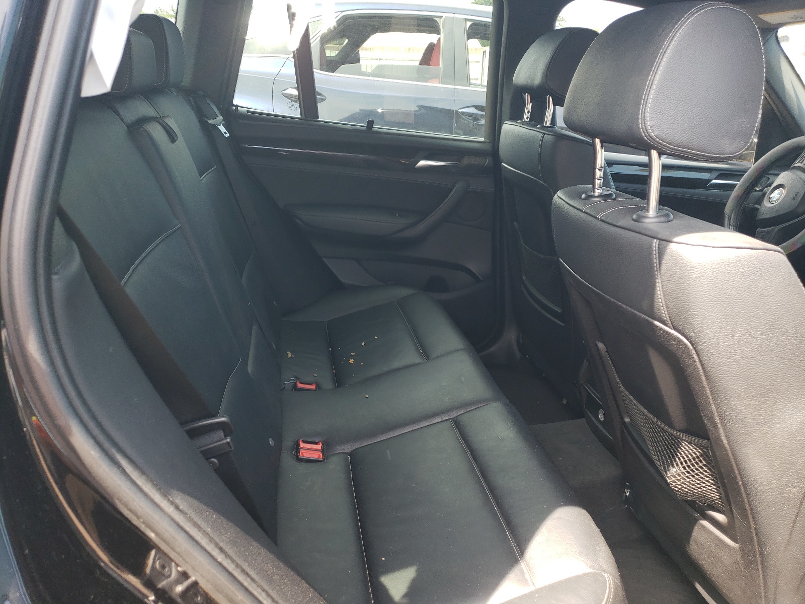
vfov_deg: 53.1
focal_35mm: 26
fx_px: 605
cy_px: 302
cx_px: 402
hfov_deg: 67.3
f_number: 1.5
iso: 50
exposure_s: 1/133
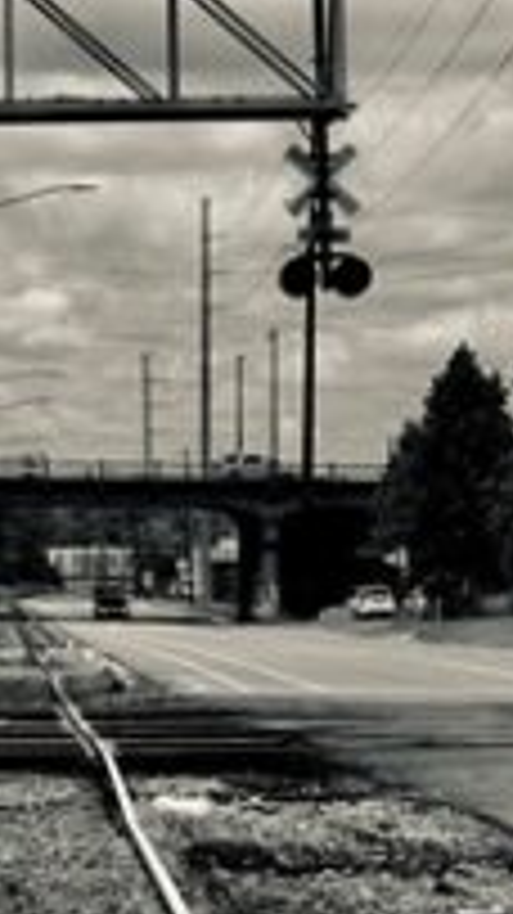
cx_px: -22
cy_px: 500
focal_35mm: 130
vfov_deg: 16.5
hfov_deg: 9.2
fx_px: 3148
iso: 400
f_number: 5
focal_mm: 28
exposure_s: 1/3200
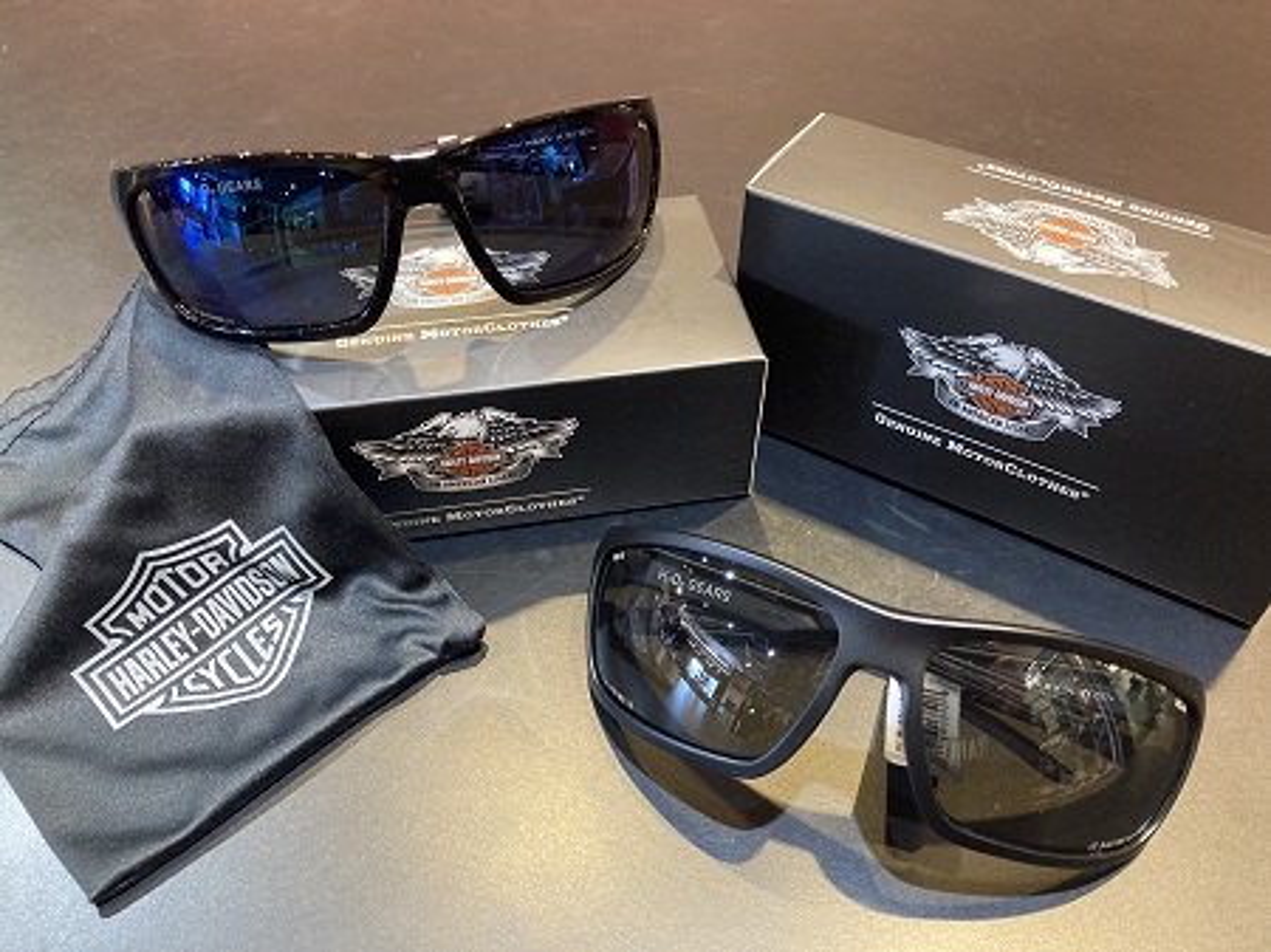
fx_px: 1028
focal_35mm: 28
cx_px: 636
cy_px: 476
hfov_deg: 63.5
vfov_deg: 49.7
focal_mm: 3.99
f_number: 1.8
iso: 320
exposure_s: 1/60
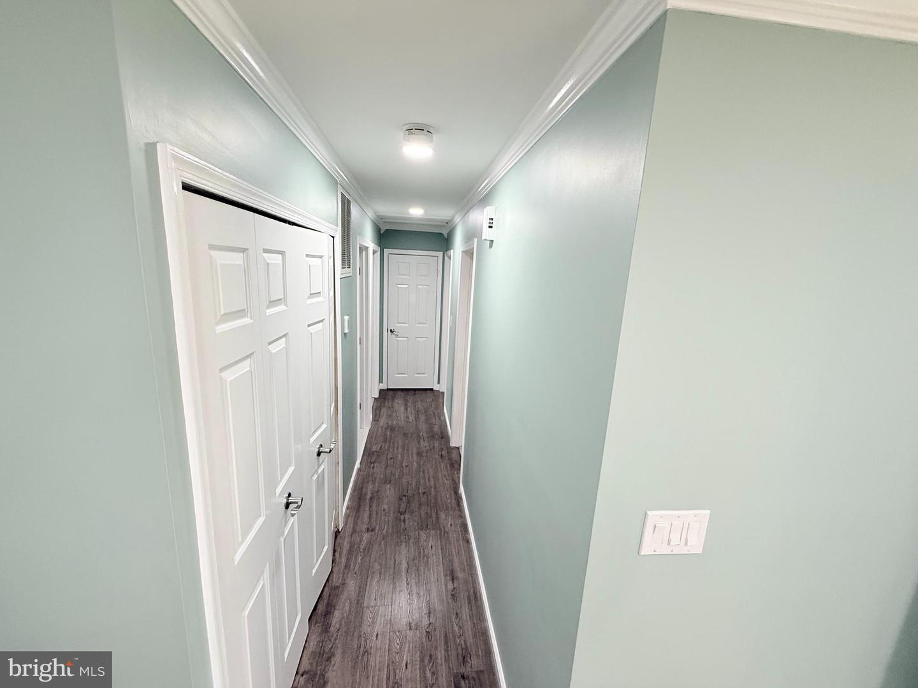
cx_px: 459
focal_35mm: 14
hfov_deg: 102.1
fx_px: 371
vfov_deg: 85.7
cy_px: 344
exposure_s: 1/120
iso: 320
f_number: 2.2
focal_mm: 2.22
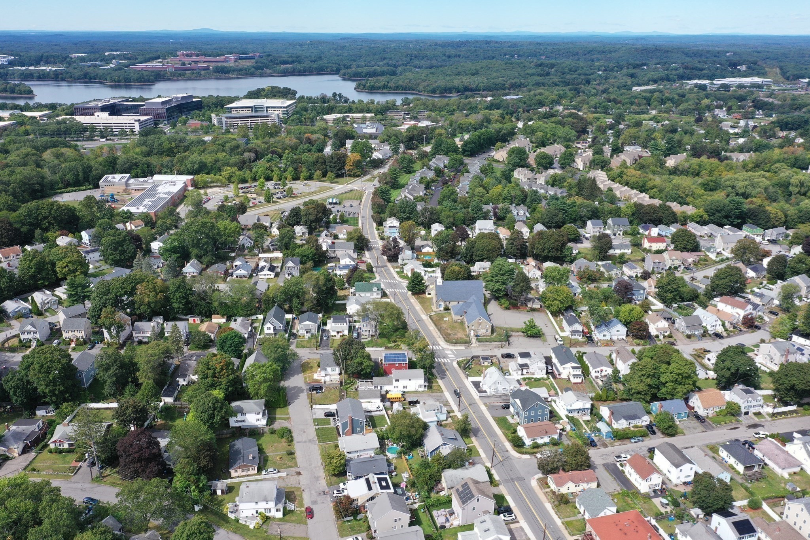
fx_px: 630
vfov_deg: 46.4
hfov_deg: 65.5
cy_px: 270
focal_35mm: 28
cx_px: 405
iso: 100
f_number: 5.6
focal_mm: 10.26
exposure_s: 1/320
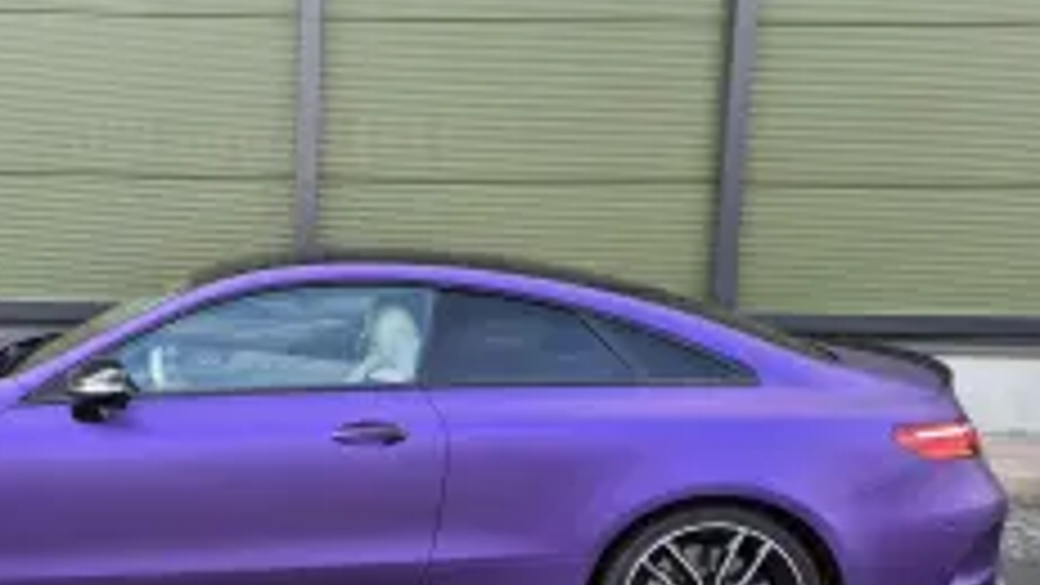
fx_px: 1076
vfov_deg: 30.0
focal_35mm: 39
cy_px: 436
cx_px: 288
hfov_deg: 50.0
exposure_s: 1/182
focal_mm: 5.4
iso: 40
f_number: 1.8
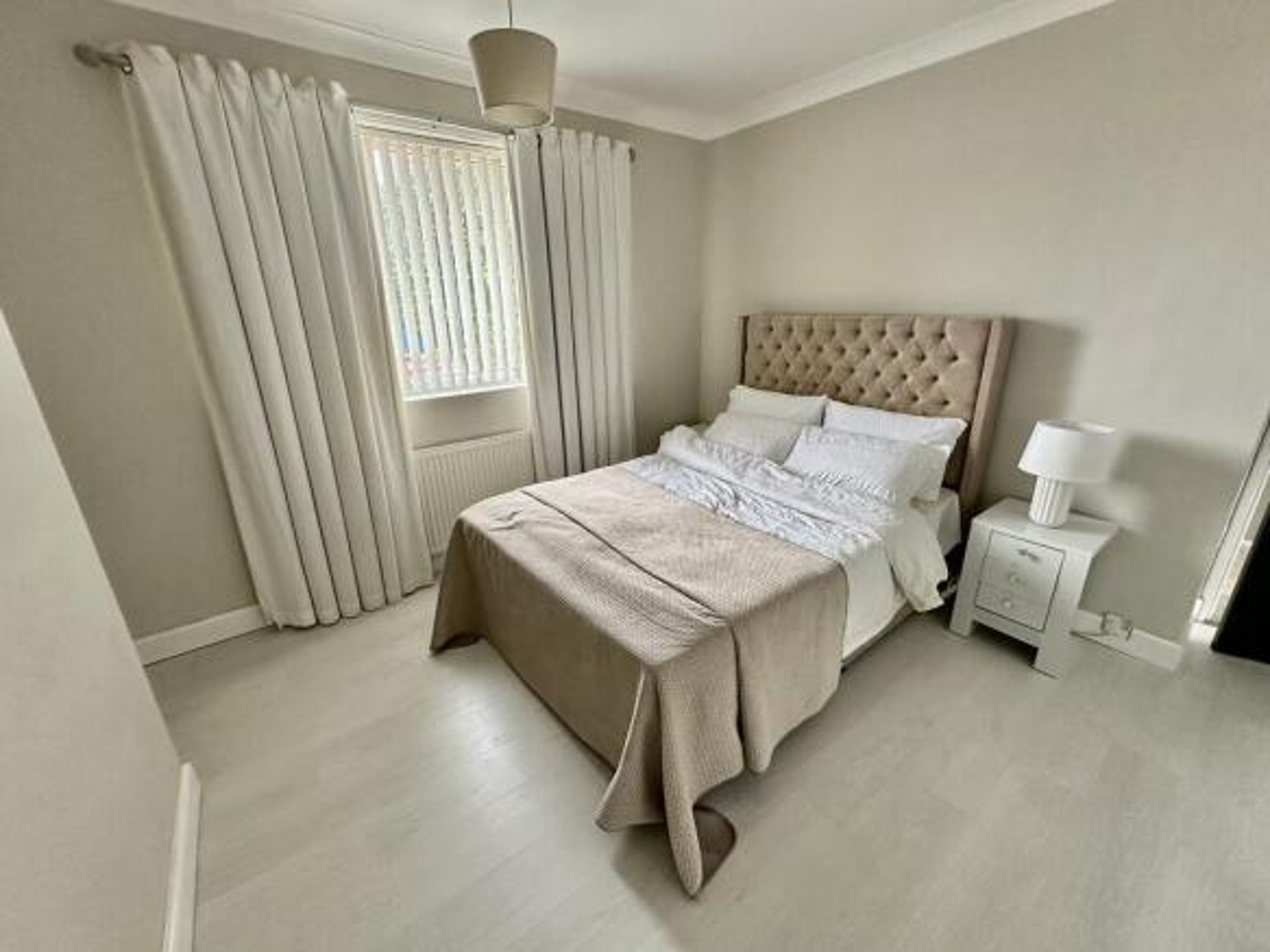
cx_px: 635
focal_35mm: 14
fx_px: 514
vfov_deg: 85.7
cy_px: 476
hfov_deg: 102.1
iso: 160
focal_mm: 2.22
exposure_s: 1/99
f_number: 2.2
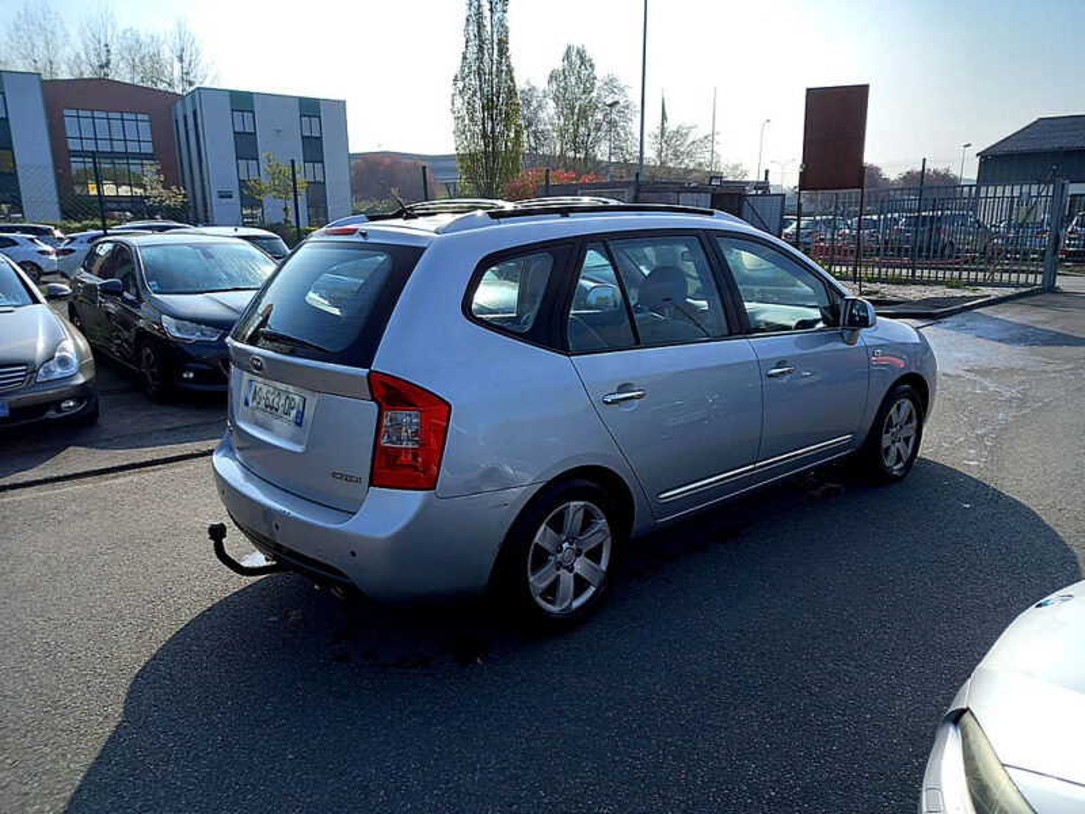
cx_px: 542
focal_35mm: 25
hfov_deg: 69.4
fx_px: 784
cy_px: 407
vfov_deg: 54.9
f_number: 2
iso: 25
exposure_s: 1/465
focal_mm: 4.6
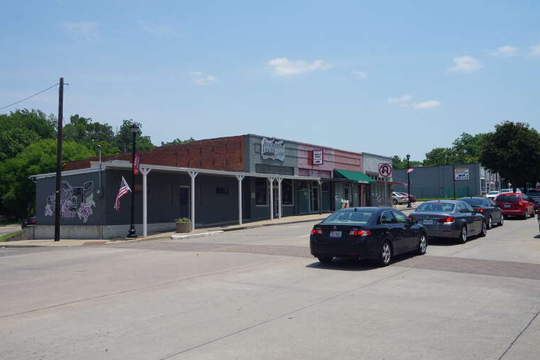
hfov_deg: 52.4
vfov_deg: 36.4
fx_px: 548
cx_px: 273
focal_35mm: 37
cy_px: 179
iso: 100
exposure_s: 1/200
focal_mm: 23
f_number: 11
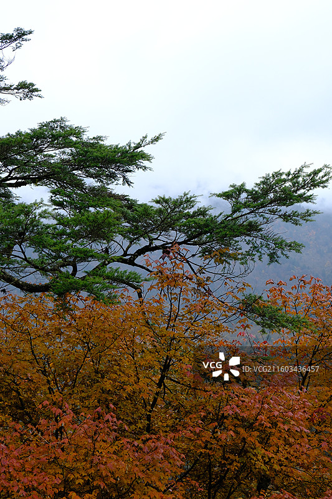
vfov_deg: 31.9
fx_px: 872
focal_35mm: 63
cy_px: 250
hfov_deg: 21.6
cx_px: 166
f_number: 10
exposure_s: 1/160
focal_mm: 42
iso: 640
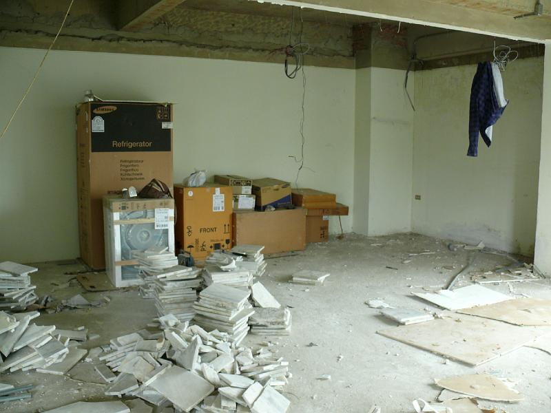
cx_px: 276
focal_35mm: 35
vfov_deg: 40.7
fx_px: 557
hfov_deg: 52.6
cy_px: 206
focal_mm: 7.4
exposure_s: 1/30
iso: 160
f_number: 2.8
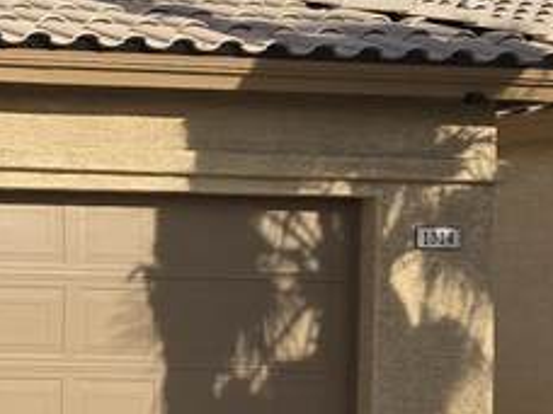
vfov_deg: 11.4
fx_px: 2061
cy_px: 380
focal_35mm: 129
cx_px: -820
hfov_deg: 12.0
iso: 12
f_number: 1.7
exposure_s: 1/1160
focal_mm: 6.3
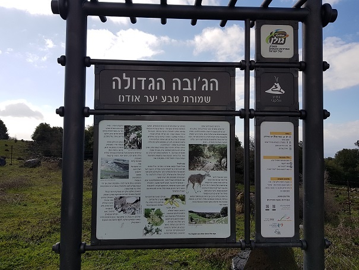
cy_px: 135
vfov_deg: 53.1
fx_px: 270
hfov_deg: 67.3
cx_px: 180
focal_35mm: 26
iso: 40
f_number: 1.7
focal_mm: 4.3
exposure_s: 1/2904
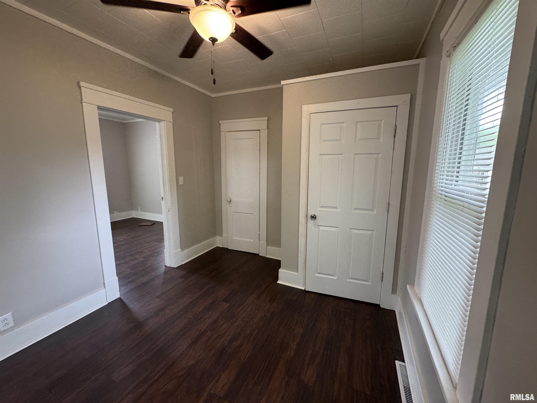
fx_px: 217
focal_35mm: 14
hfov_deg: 102.1
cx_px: 268
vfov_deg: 85.7
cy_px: 202
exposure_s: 1/60
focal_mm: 2.22
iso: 250
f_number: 2.2
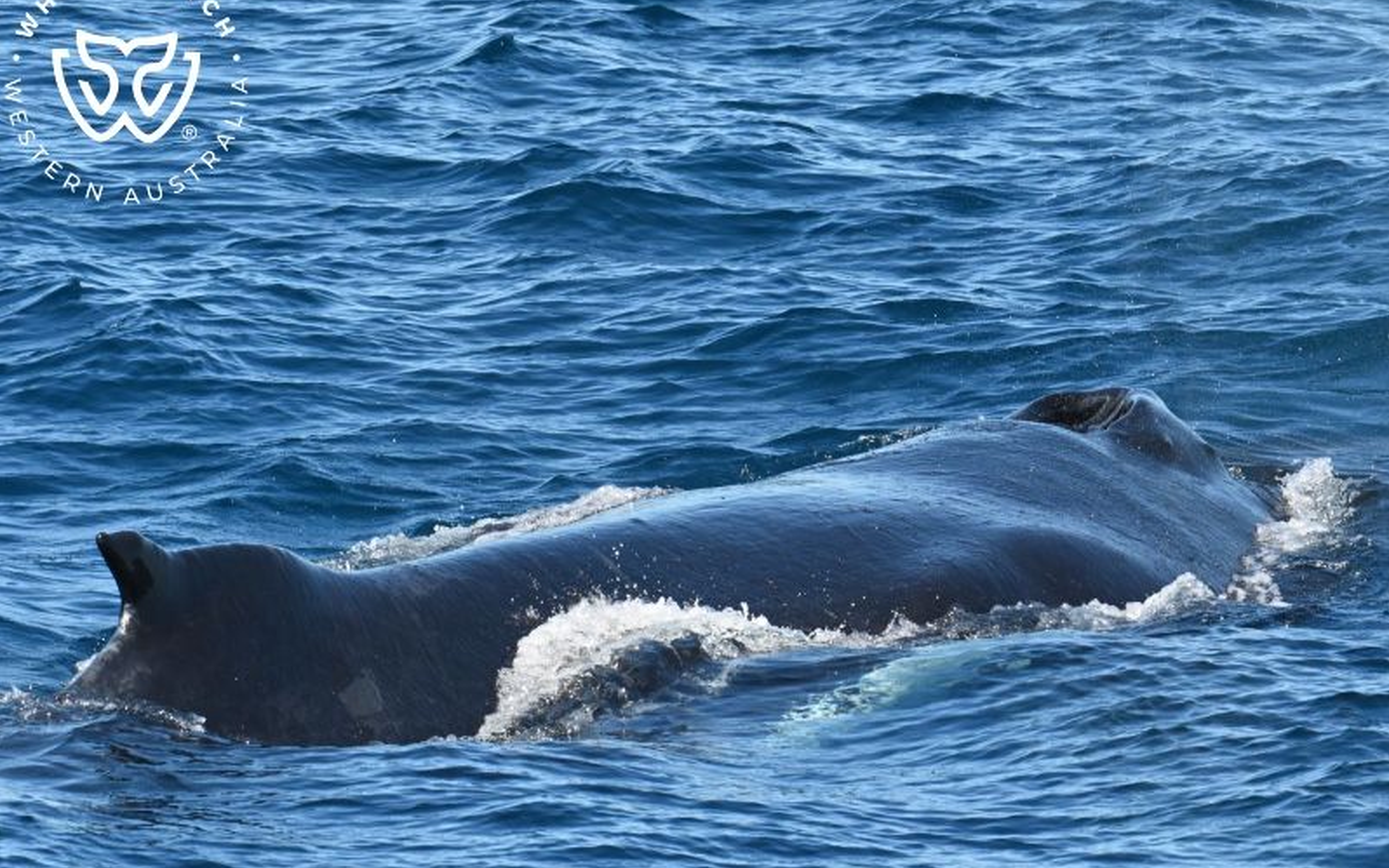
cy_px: 420
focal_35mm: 613
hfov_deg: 3.4
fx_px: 23208
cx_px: 694
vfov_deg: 2.1
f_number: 18
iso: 3200
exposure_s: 1/1600
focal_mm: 600
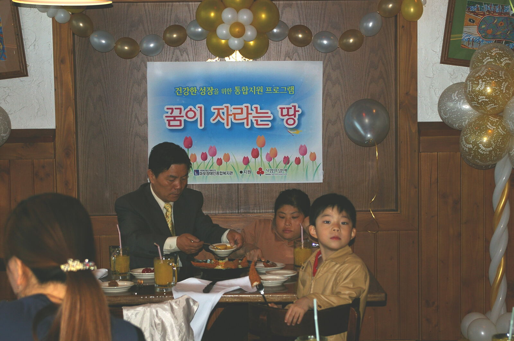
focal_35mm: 82
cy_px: 170
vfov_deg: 16.6
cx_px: 257
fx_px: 1170
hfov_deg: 24.8
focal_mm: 55
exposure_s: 1/60
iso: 200
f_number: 5.6
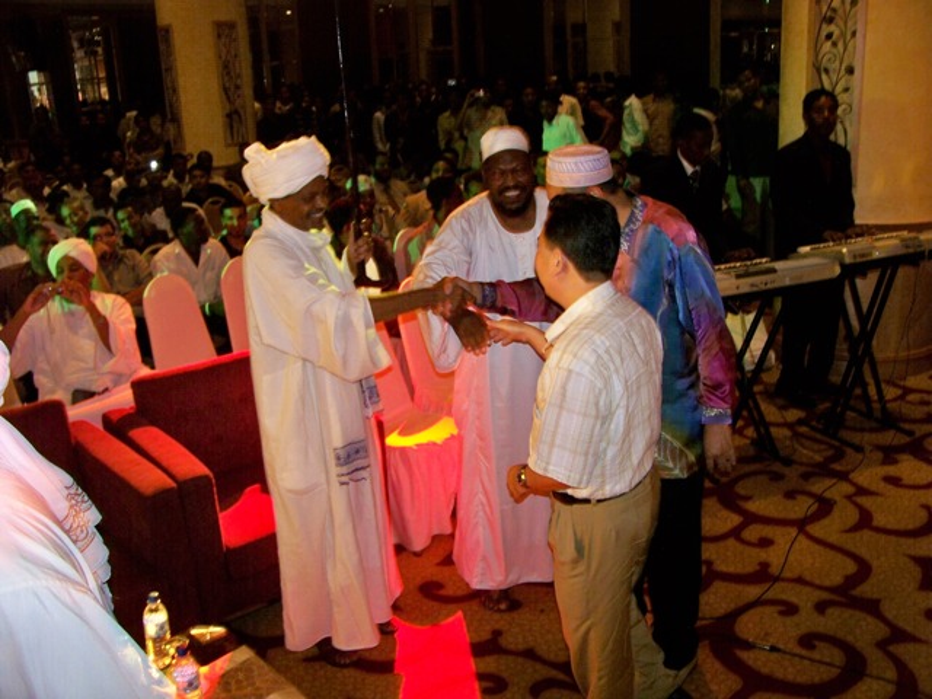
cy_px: 350
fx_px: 888
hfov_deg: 55.4
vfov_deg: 42.9
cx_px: 466
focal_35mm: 33
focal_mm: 5.85
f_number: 2.8
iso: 200
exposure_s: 1/30
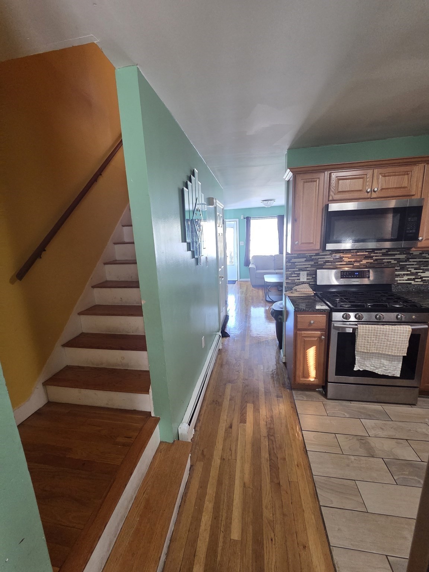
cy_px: 286
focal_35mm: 13
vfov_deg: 106.2
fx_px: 215
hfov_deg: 89.9
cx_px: 214
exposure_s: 1/60
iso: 500
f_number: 2.2
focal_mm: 2.2
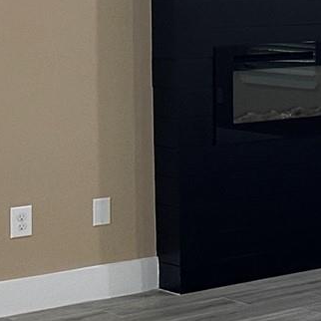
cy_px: 11
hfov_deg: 10.1
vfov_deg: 12.8
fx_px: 1416
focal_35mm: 135
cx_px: 921
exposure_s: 1/60
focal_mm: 6.86
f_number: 1.78
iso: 125
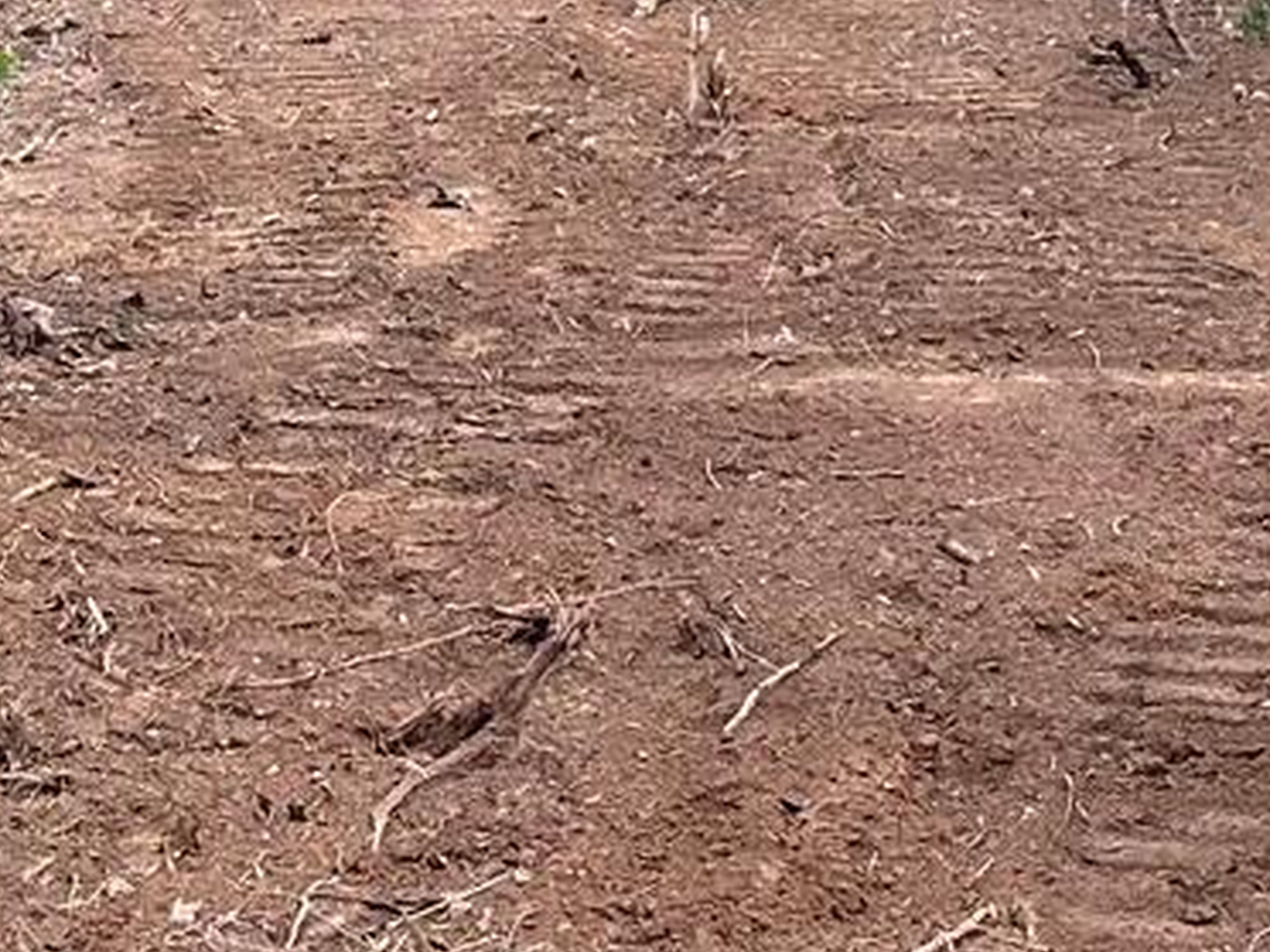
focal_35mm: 132
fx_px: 4843
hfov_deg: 14.9
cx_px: 550
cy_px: -58
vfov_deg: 11.1
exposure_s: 1/475
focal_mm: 6.86
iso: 80
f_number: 1.78
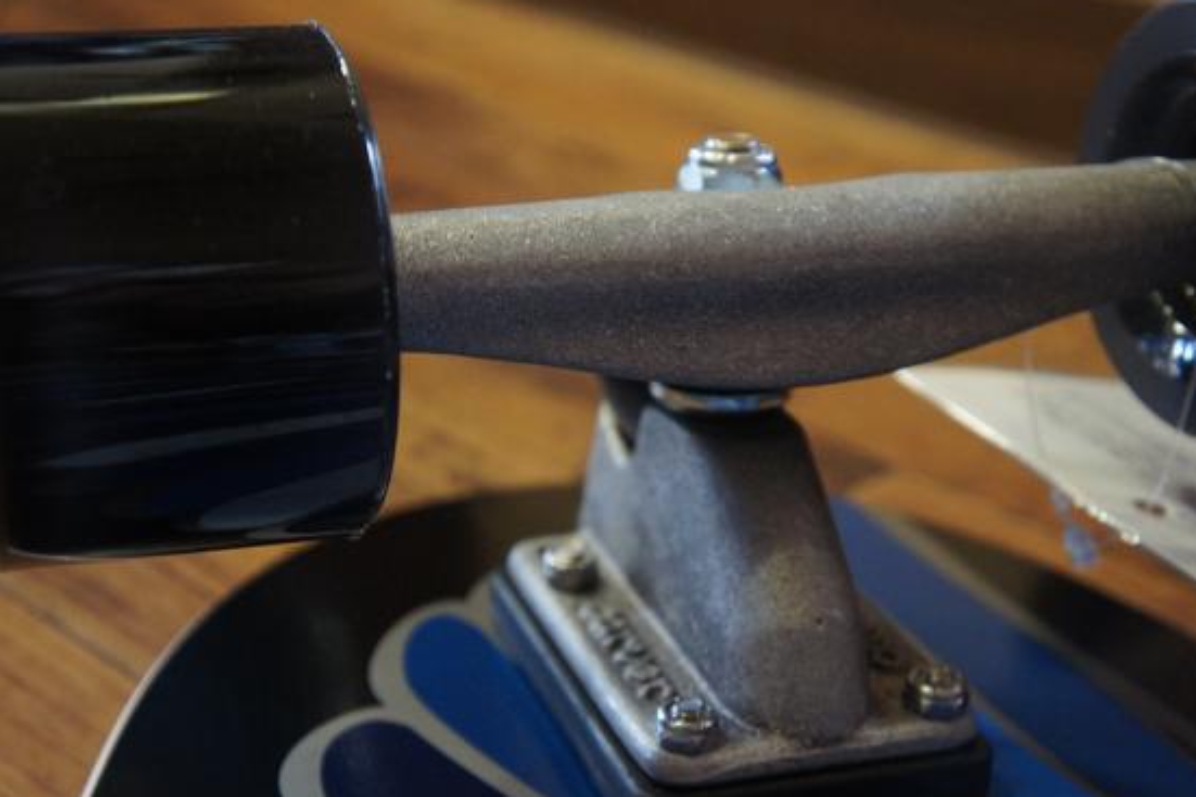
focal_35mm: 63
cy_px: 413
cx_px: 589
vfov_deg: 21.6
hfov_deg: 31.9
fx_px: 2092
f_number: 4.5
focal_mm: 36
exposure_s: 1/30
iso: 1600
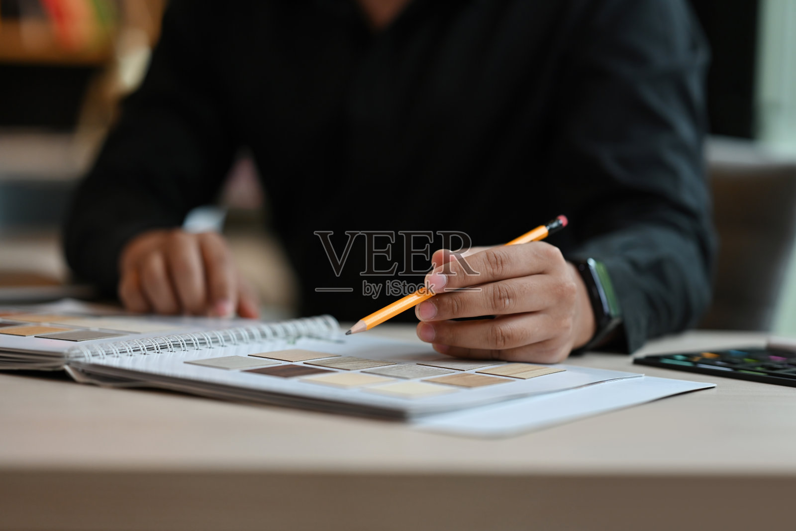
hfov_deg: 23.9
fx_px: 1879
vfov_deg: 16.1
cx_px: 398
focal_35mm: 85
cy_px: 266
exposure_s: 1/320
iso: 250
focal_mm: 85
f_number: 1.8
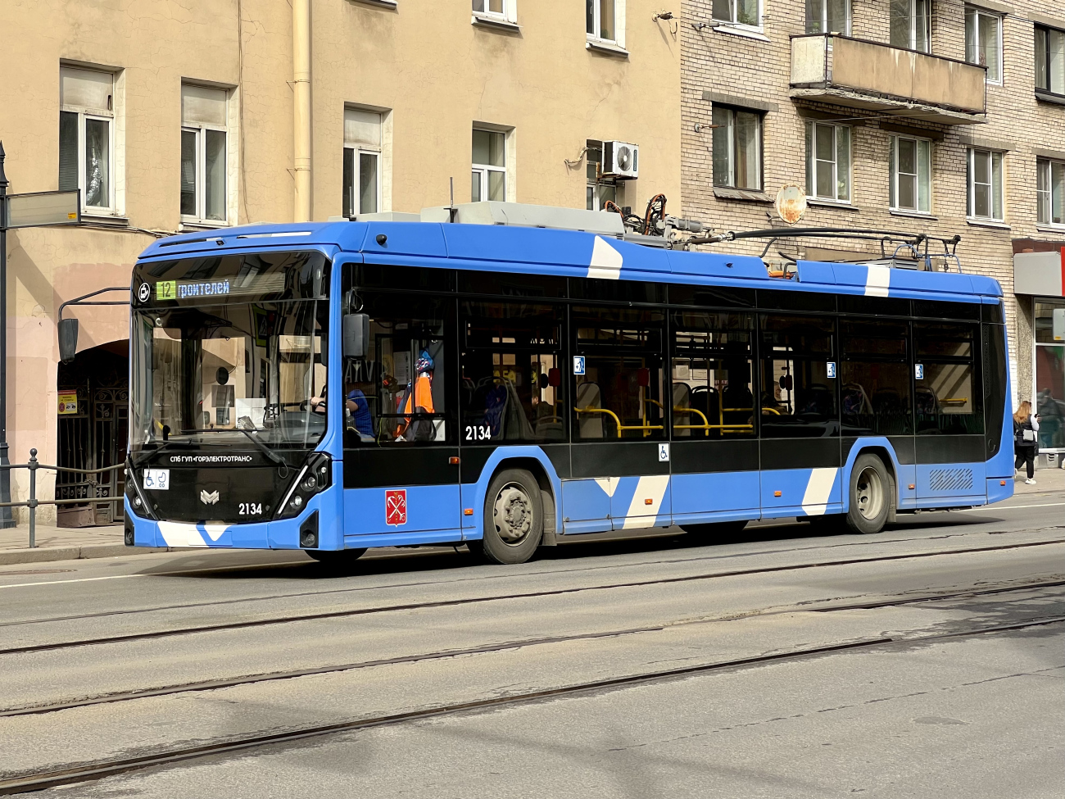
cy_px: 400
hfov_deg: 25.3
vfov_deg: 19.1
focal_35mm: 77
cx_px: 532
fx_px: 2369
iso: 32
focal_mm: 9
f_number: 2.8
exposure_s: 1/494
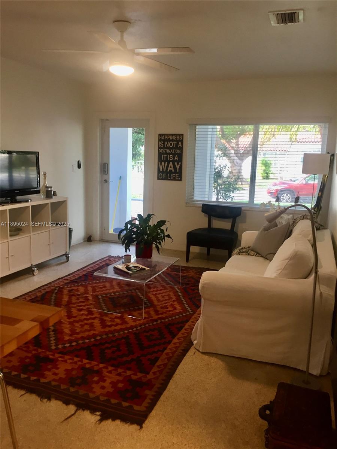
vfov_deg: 61.7
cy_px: 224
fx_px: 376
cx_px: 168
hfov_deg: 48.2
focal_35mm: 29
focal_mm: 4.15
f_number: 2.2
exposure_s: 1/30
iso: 64
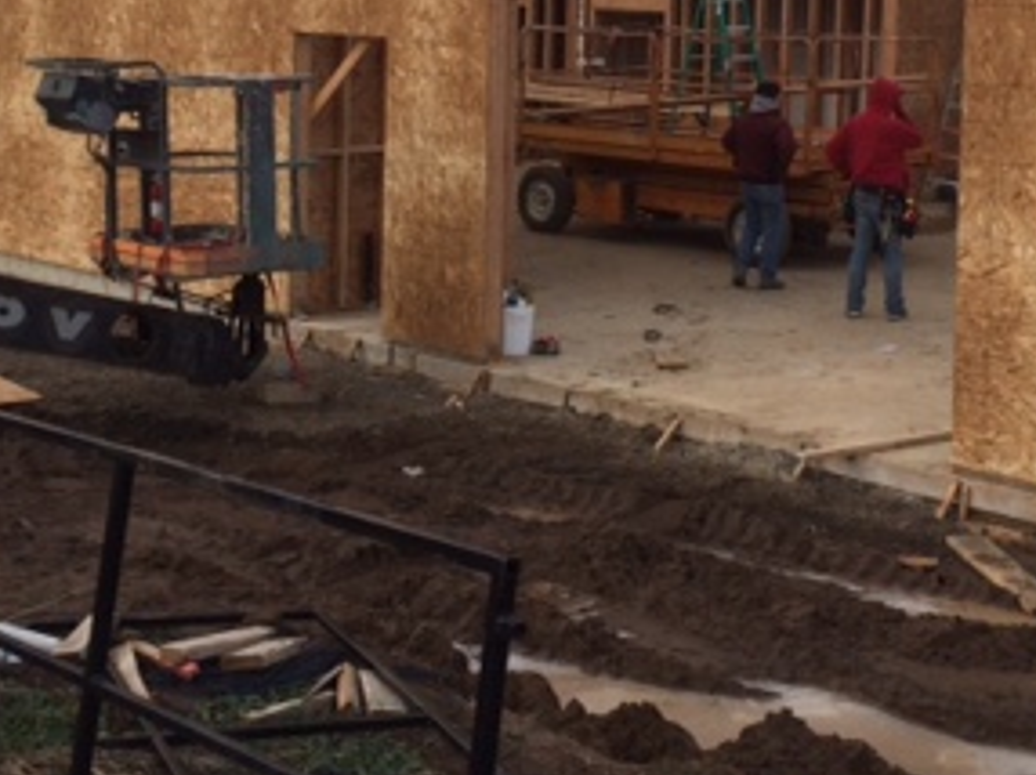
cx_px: 685
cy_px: 80
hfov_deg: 29.7
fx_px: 1944
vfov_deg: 22.0
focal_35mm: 65
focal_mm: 4.15
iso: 32
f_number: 2.2
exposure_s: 1/1368
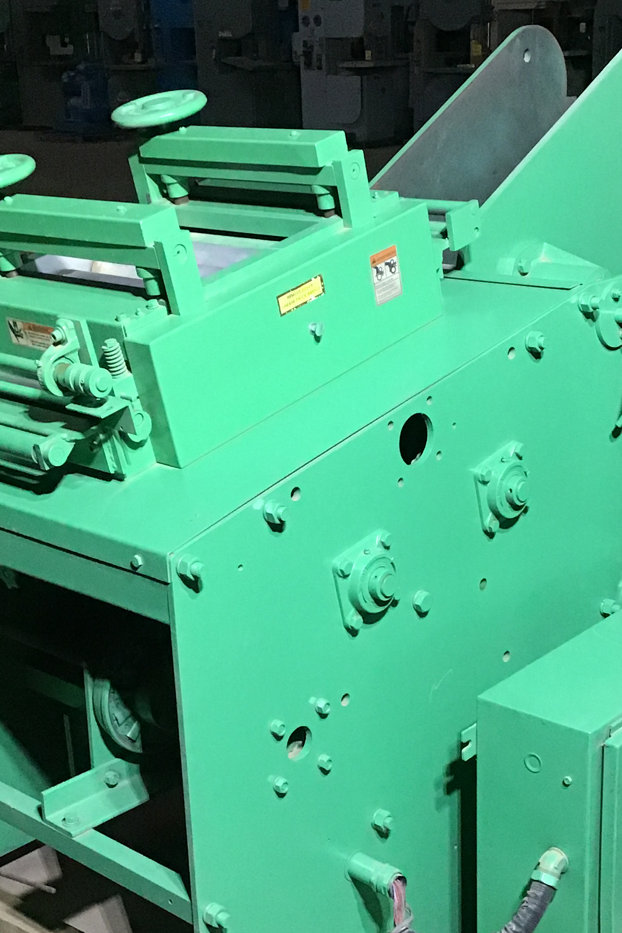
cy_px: 577
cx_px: 360
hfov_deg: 24.6
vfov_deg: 36.1
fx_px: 1425
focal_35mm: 55
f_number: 2.4
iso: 200
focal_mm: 3.3
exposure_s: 1/30
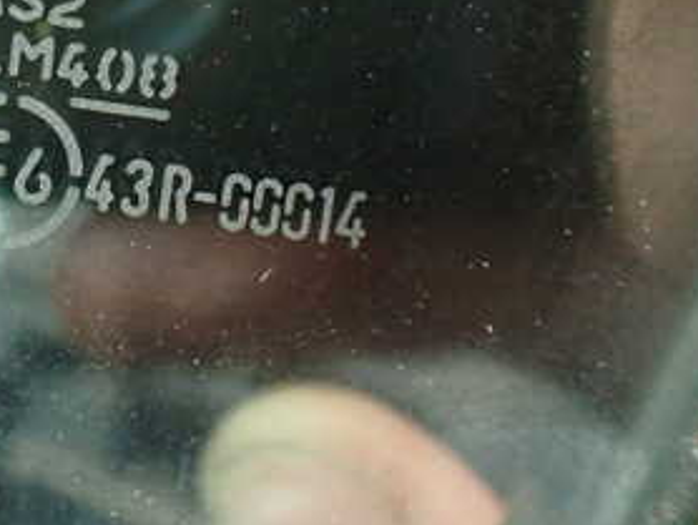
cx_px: -40
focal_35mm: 69
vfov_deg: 20.8
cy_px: 30
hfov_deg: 26.3
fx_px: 1393
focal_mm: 5.79
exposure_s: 1/30
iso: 800
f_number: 2.4
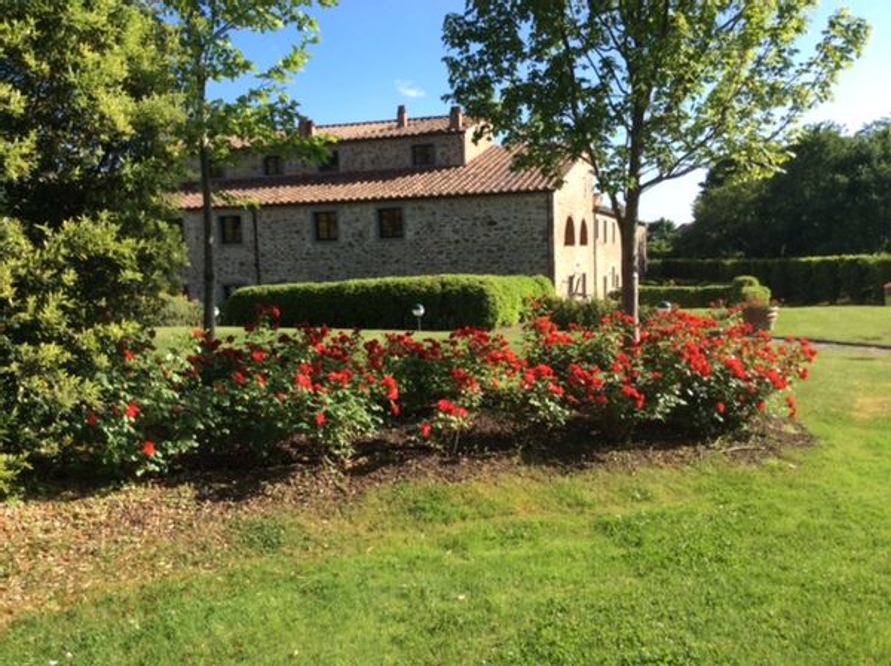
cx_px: 446
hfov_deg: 55.4
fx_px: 848
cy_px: 333
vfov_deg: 42.8
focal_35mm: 33
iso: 32
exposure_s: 1/763
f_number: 2.4
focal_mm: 3.3
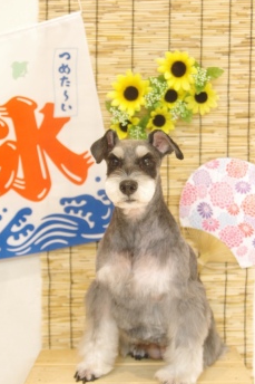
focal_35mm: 57
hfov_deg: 23.7
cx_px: 138
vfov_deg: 35.1
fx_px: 606
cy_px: 202
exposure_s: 1/30
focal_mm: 33
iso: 640
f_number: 2.8
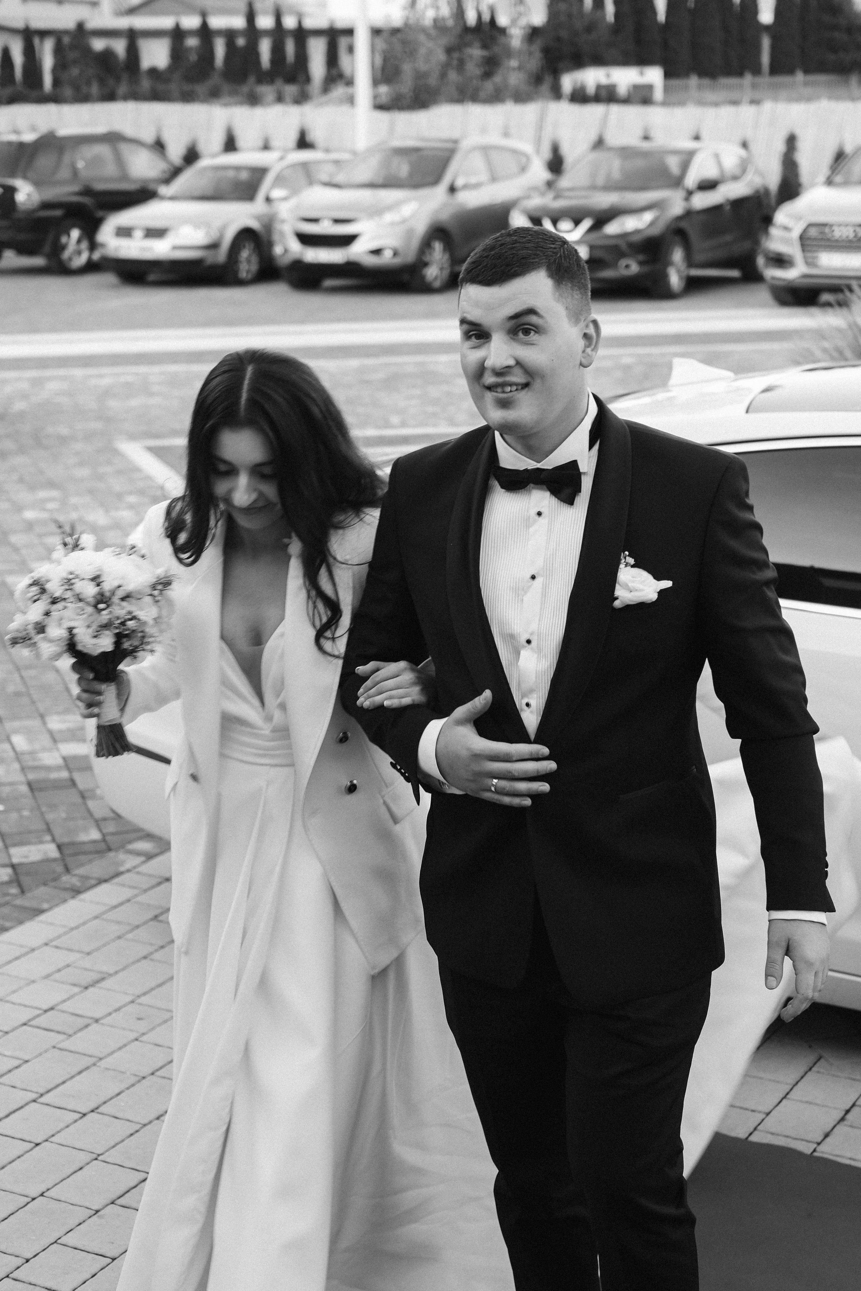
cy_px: 646
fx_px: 1901
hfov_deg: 25.5
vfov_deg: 37.5
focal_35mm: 53
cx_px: 430
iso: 160
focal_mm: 35
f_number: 2.5
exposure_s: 1/50
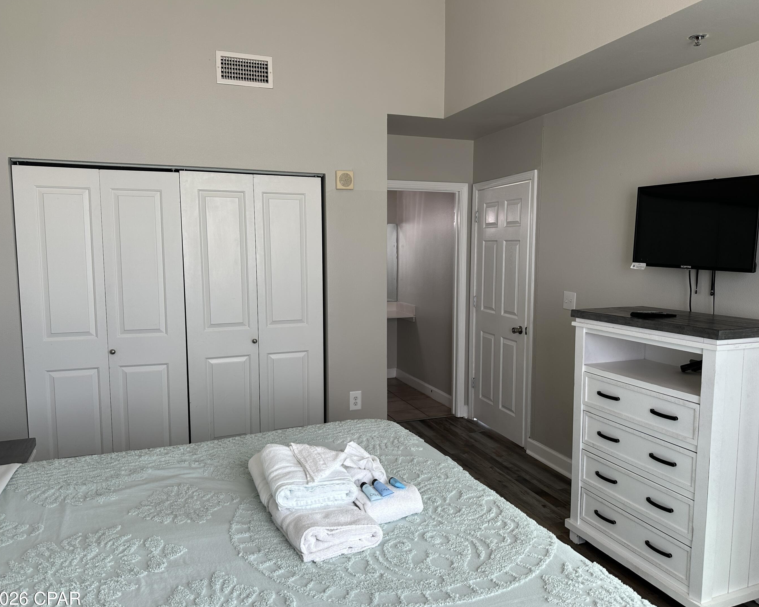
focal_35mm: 26
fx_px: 584
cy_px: 312
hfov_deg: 66.0
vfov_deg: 54.9
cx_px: 396
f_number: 1.78
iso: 64
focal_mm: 6.86
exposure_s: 1/121
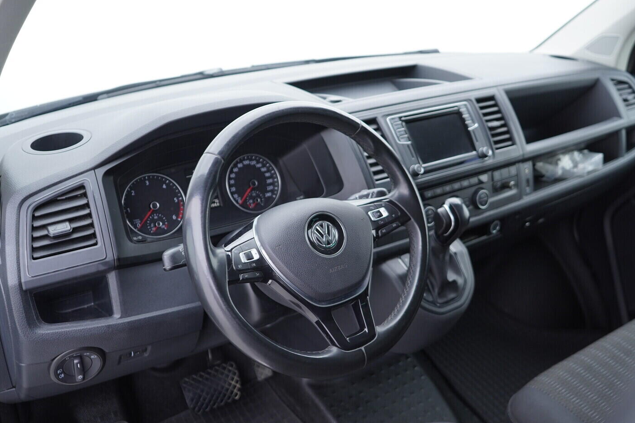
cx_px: 319
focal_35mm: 37
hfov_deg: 51.9
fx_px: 653
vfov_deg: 35.9
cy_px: 214
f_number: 2.8
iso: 250
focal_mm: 24
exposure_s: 1/40
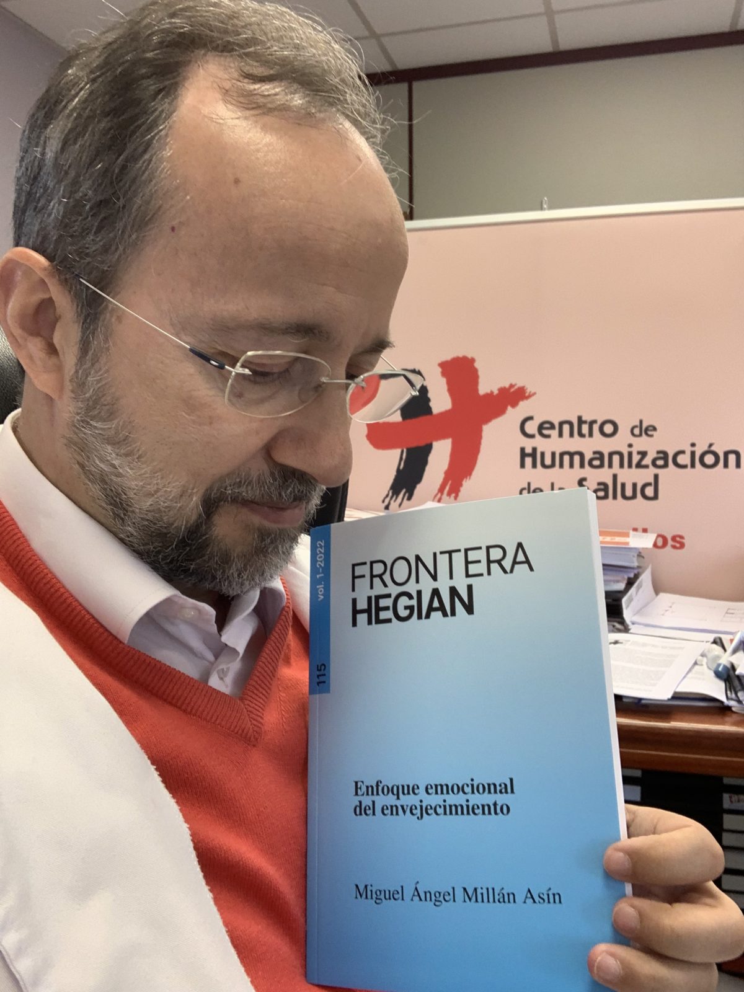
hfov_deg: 44.2
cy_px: 496
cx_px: 372
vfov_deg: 56.8
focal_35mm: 32
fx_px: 917
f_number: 2.2
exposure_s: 1/60
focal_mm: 2.87
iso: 125
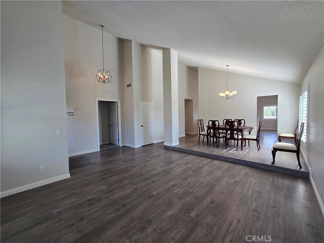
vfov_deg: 89.9
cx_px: 162
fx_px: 122
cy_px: 122
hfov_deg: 106.2
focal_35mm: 13
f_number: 2.2
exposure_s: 1/120
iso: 100
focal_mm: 2.2
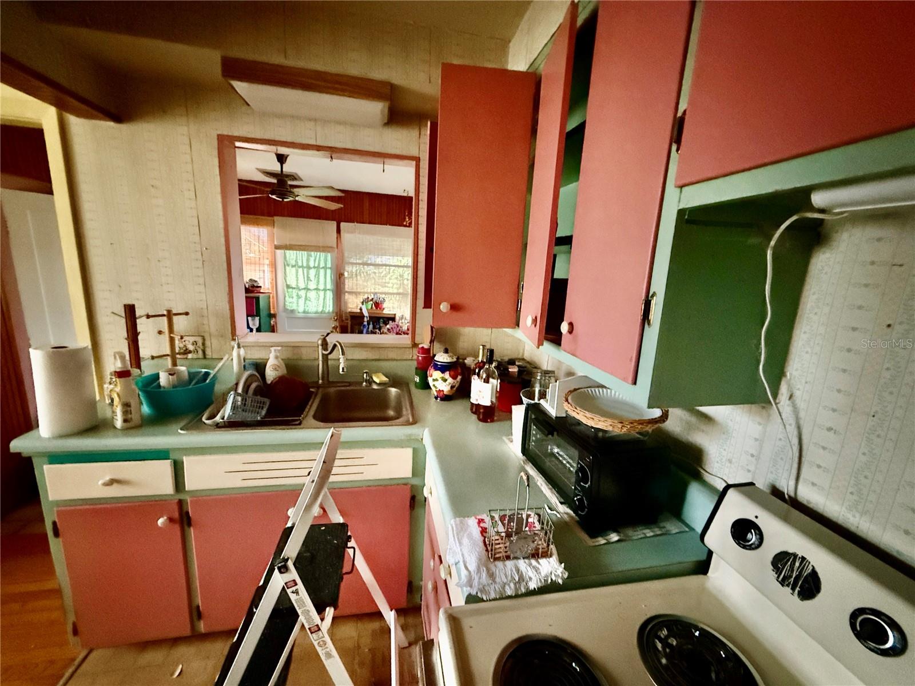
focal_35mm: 14
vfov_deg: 85.7
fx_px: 370
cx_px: 458
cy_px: 343
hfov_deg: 102.1
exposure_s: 1/33
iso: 1600
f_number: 2.2
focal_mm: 2.22
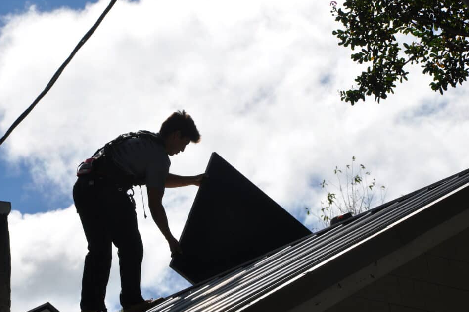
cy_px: 161
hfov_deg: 13.8
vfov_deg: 9.2
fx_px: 1939
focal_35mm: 149
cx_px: 249
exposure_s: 1/640
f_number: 13
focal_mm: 92
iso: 200
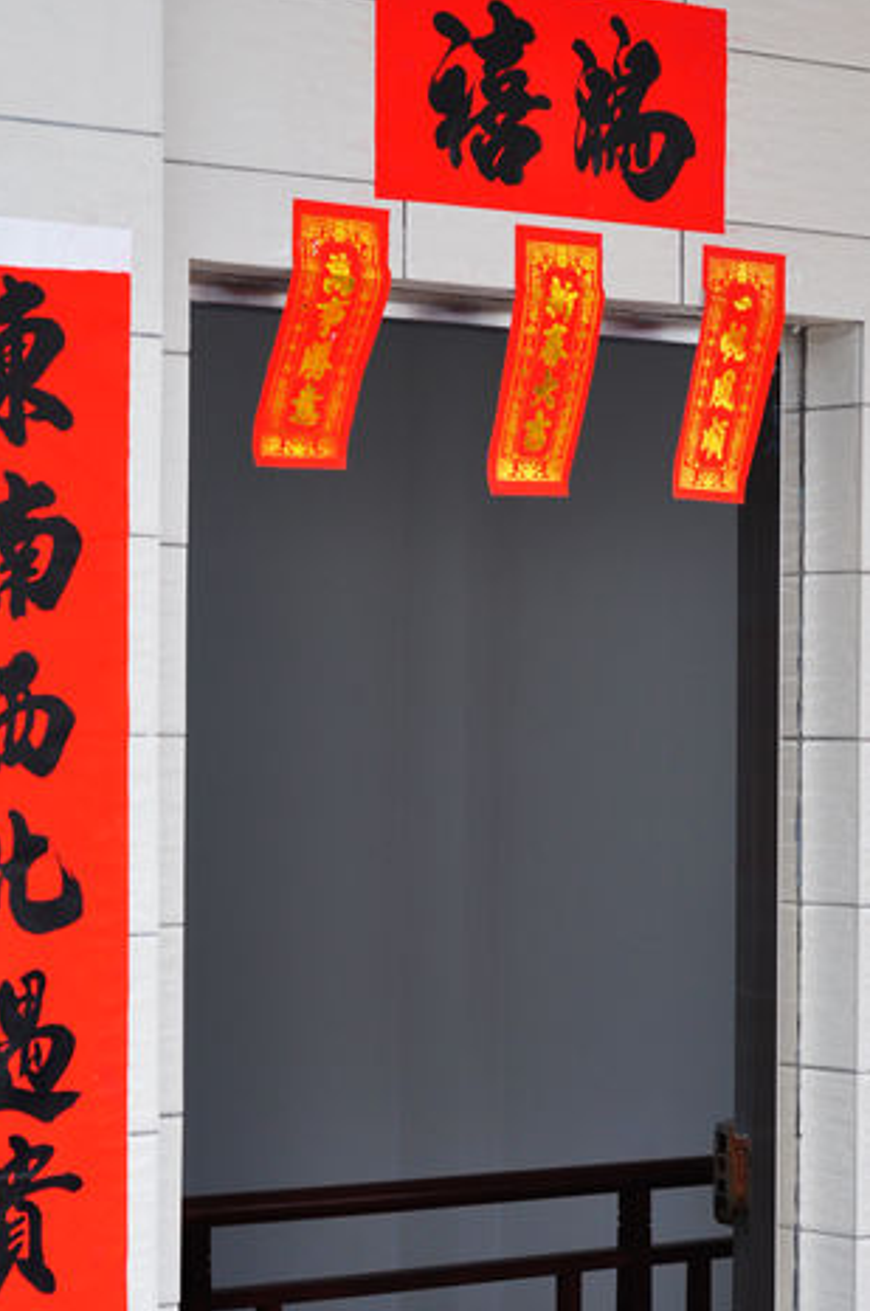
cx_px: 494
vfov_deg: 19.8
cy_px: 841
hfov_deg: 13.2
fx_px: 3747
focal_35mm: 103
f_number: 6.3
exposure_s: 1/60
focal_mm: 50
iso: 320
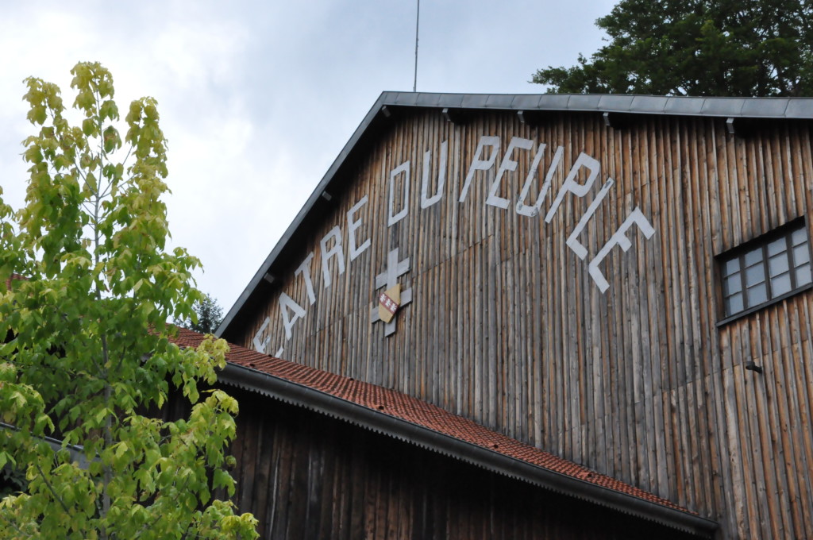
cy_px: 270
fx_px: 1421
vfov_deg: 21.5
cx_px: 406
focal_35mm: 63
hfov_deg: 31.9
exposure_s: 1/800
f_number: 14
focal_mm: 42
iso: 3200
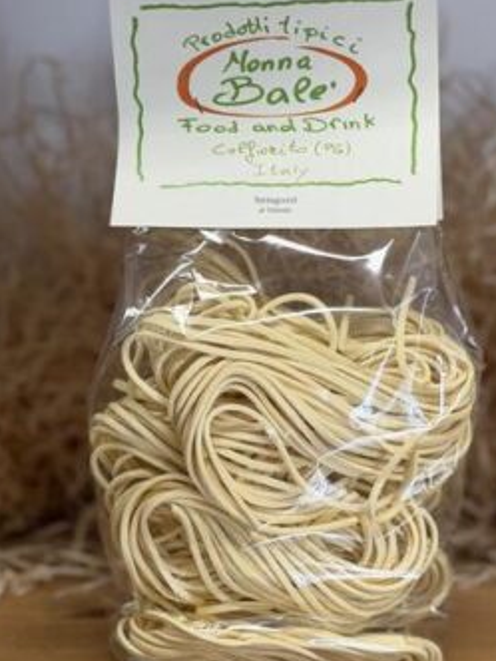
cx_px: 287
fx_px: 1490
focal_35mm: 78
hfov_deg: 18.9
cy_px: 314
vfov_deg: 25.0
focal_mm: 6.76
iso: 64
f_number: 1.78
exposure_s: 1/100
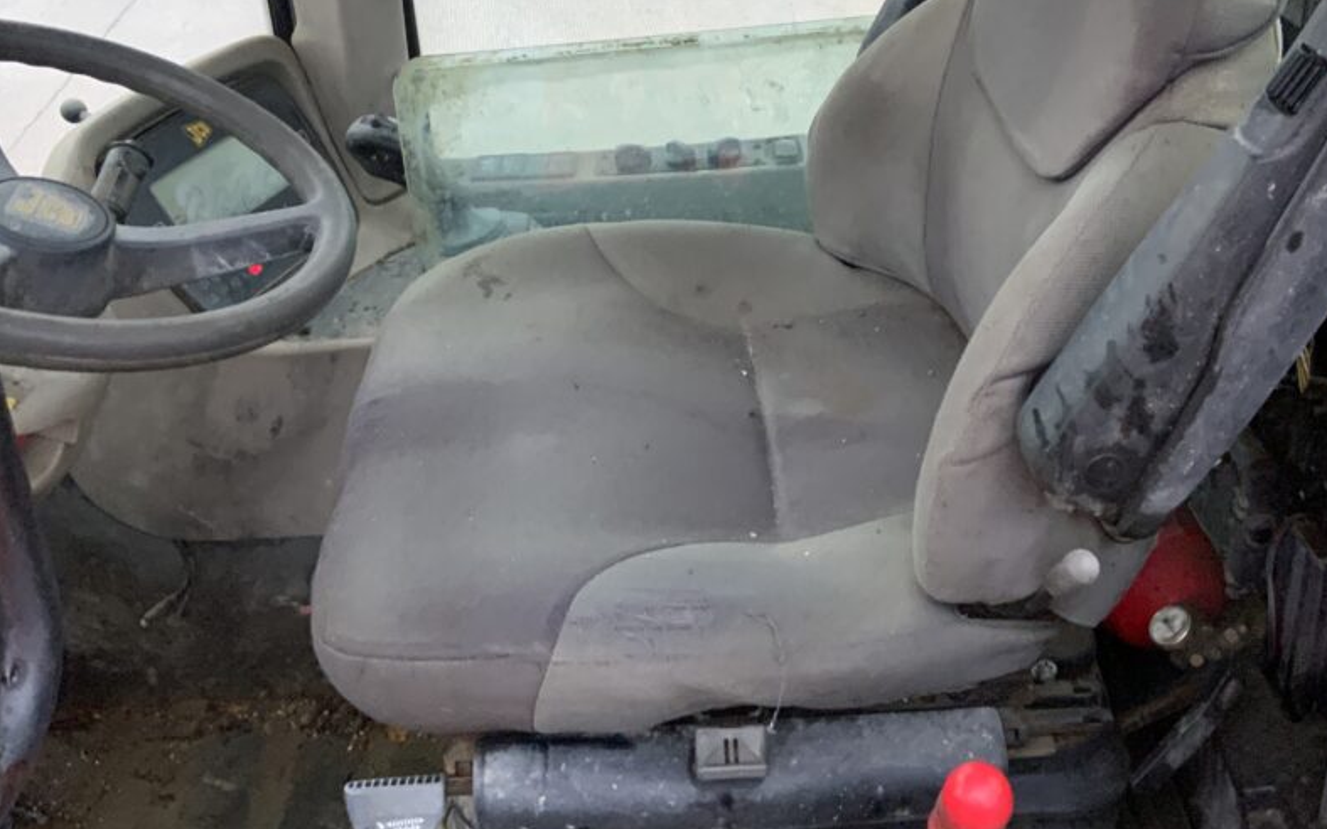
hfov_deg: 49.2
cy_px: 238
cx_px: 725
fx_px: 1447
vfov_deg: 31.6
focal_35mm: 40
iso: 250
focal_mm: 3
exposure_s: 1/60
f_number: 1.8
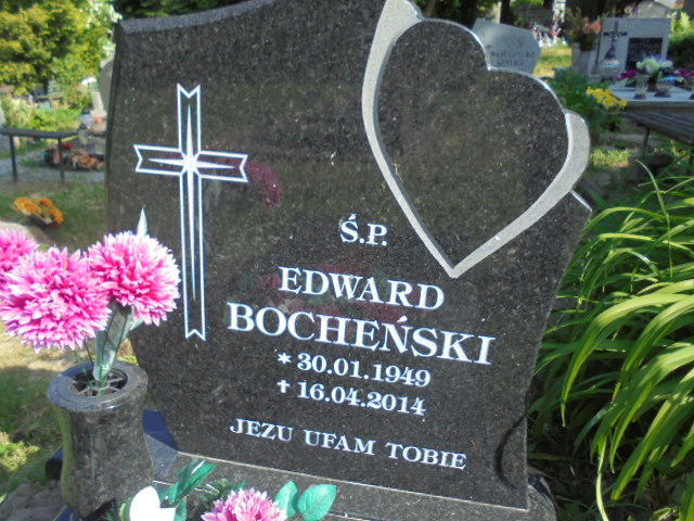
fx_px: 581
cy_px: 260
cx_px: 347
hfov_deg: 61.7
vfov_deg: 48.2
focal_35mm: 29
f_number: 3.7
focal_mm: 5.3
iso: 100
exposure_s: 1/400
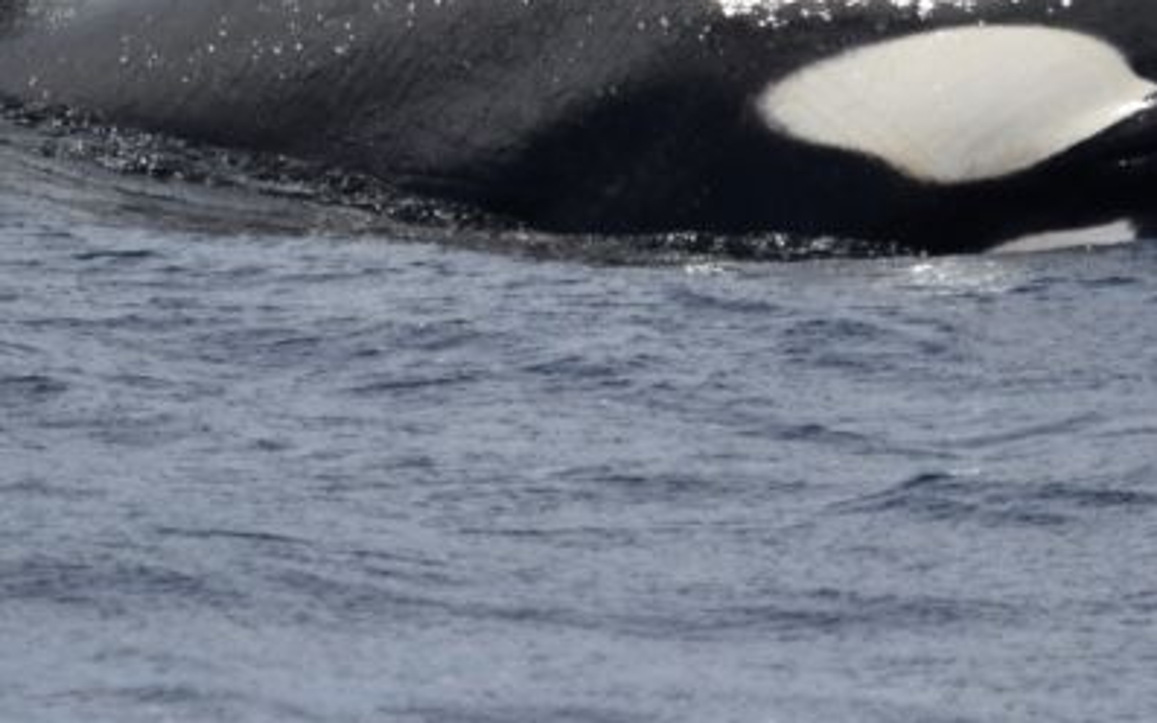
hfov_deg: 1.7
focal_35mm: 1232
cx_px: 630
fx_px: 38842
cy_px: -28
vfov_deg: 1.1
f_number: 6.3
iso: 1000
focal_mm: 600
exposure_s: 1/8000
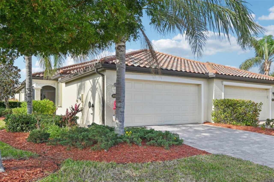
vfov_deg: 47.8
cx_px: 137
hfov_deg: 67.4
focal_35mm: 27
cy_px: 91
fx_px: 205
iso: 400
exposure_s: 1/1250
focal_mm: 27
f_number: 8
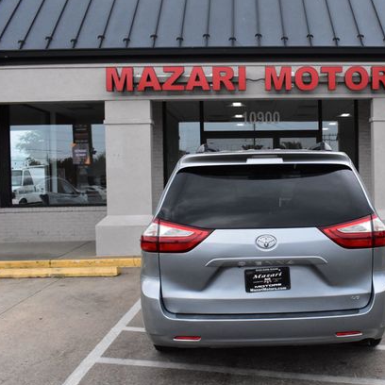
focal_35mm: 44
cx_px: 292
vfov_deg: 38.3
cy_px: 196
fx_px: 554
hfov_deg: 37.4
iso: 2500
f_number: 13
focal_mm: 22
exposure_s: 1/800
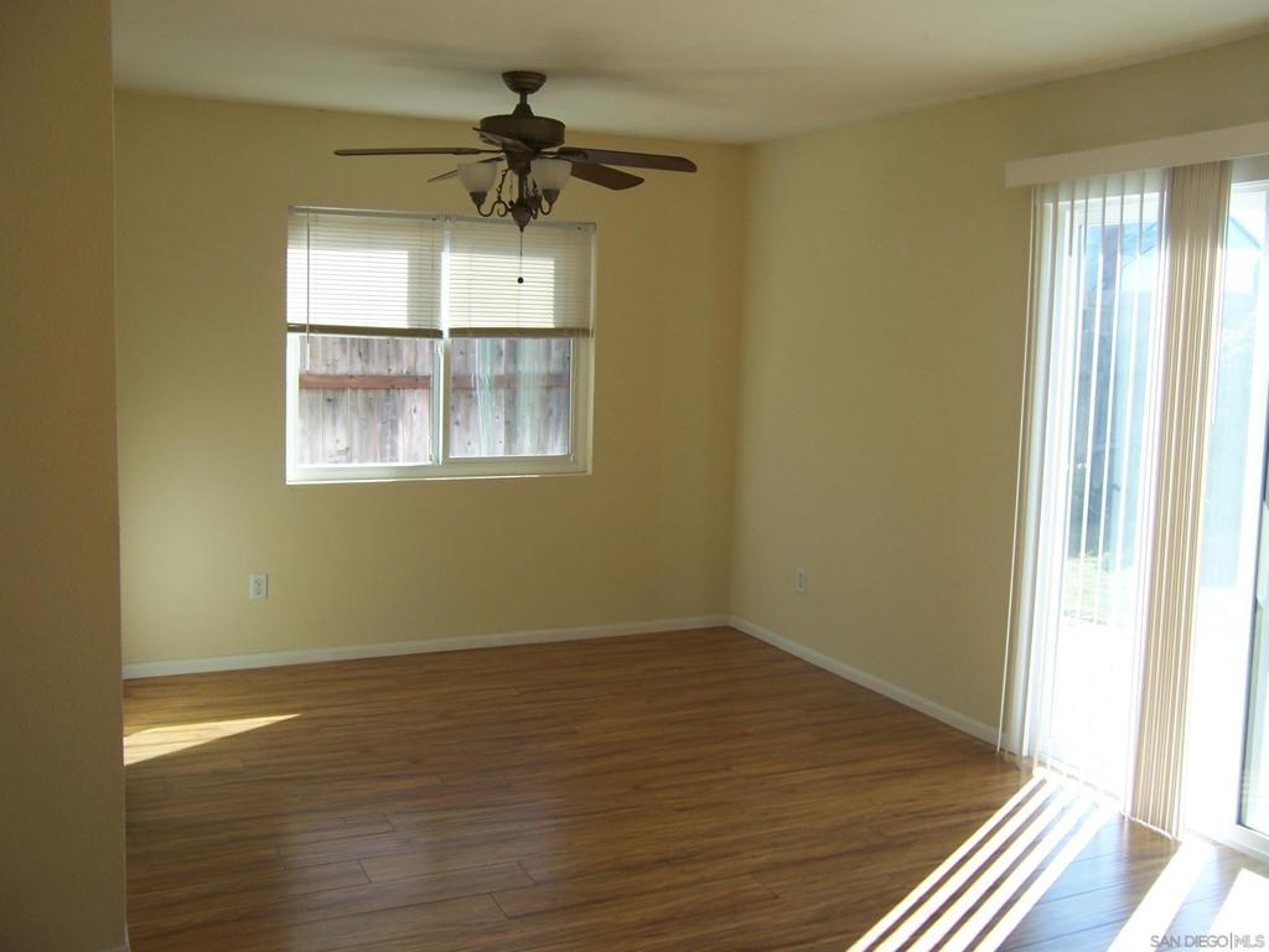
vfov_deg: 42.9
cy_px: 476
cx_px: 634
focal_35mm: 33
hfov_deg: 55.4
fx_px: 1210
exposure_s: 1/90
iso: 80
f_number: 3.4
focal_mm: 5.5
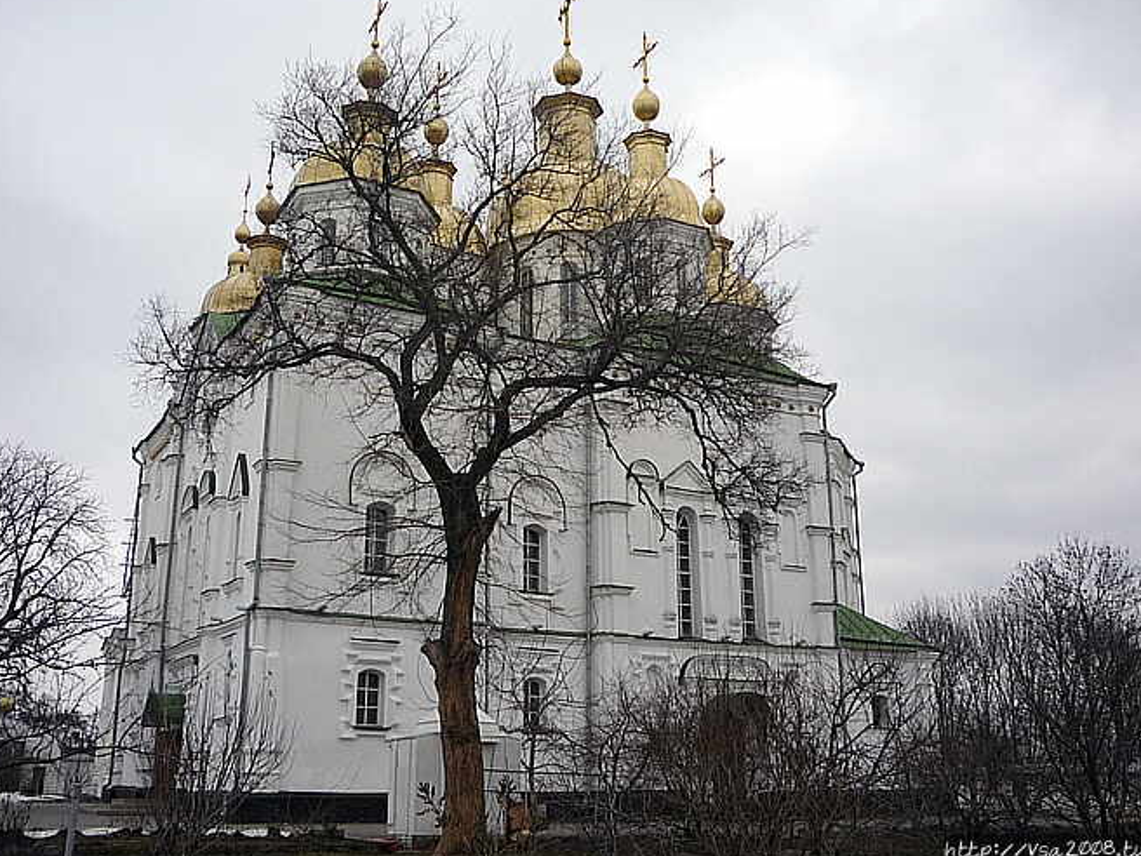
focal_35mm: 39
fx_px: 1286
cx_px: 558
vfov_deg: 36.7
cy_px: 343
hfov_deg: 47.9
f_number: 4
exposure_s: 1/250
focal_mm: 5.2
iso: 100
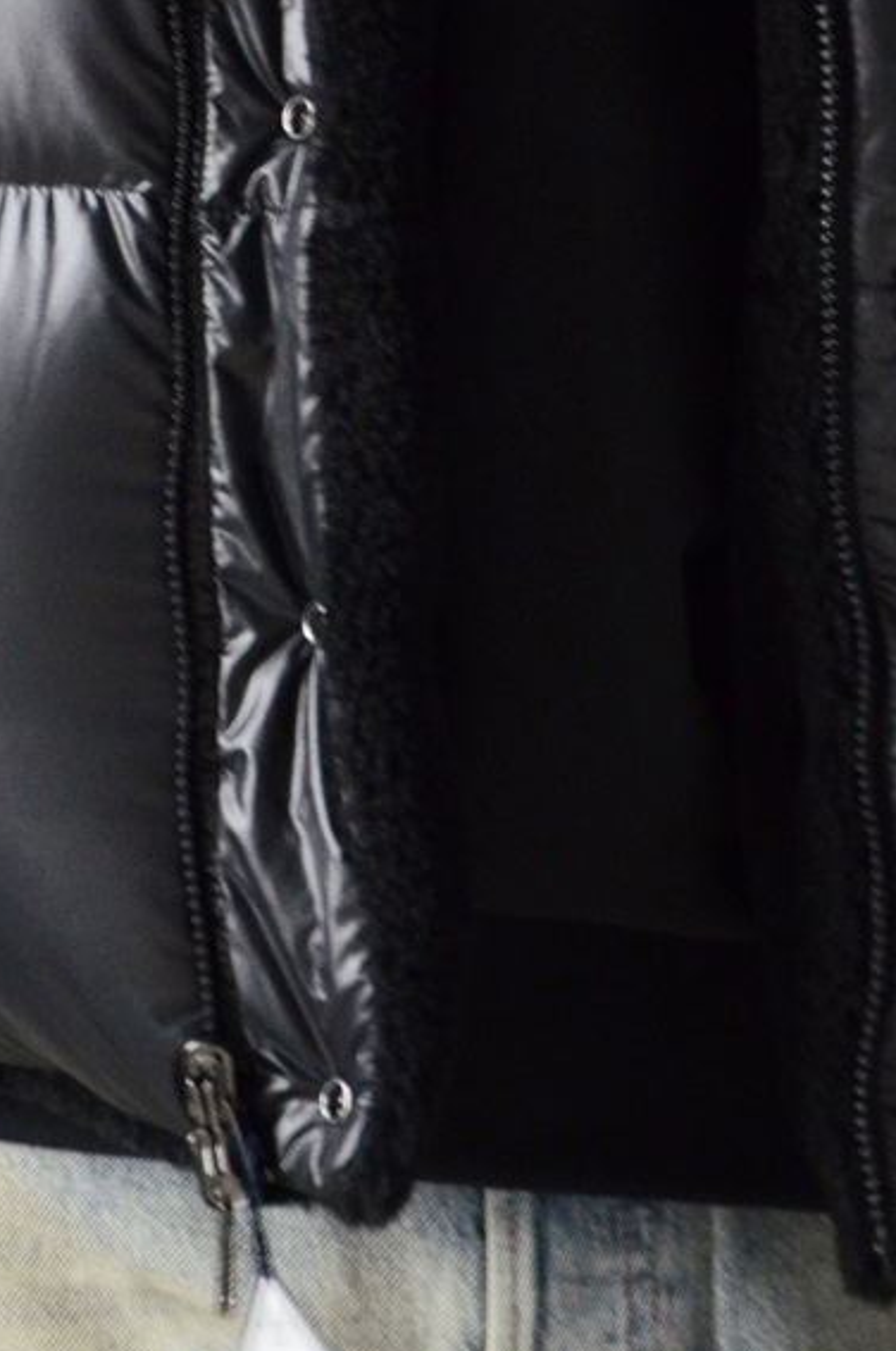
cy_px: -96
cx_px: 238
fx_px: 14950
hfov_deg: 3.4
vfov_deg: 5.2
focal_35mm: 399
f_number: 5.6
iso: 1600
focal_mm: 100
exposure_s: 1/30
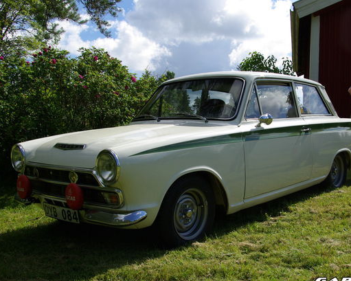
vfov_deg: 36.8
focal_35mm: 41
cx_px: 213
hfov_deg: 44.9
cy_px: 141
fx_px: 422
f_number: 9.5
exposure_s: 1/350
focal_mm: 23
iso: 200
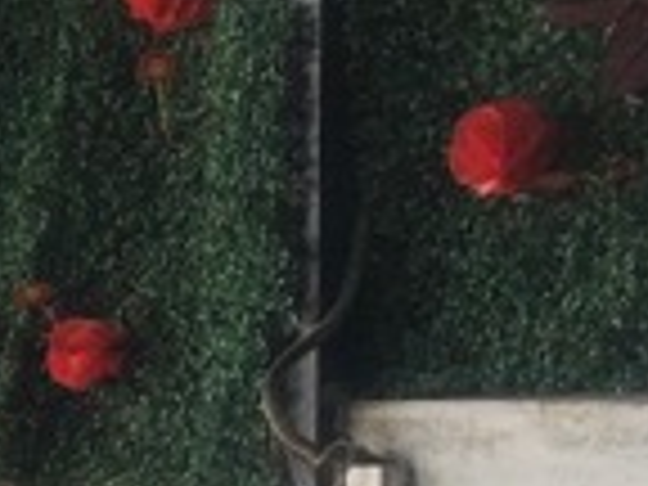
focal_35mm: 199
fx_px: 3725
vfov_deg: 7.2
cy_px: 927
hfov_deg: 8.8
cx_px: -994
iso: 20
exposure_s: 1/115
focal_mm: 4
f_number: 1.8
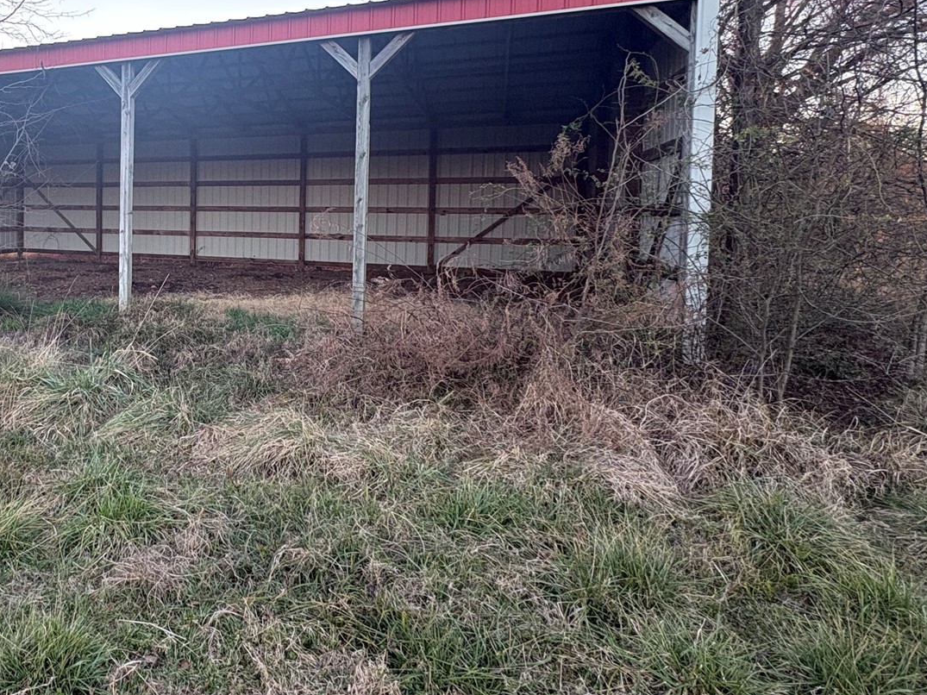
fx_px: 669
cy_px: 238
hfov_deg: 62.5
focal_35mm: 25
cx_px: 164
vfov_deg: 53.9
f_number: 2.2
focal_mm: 2.22
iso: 160
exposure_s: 1/99
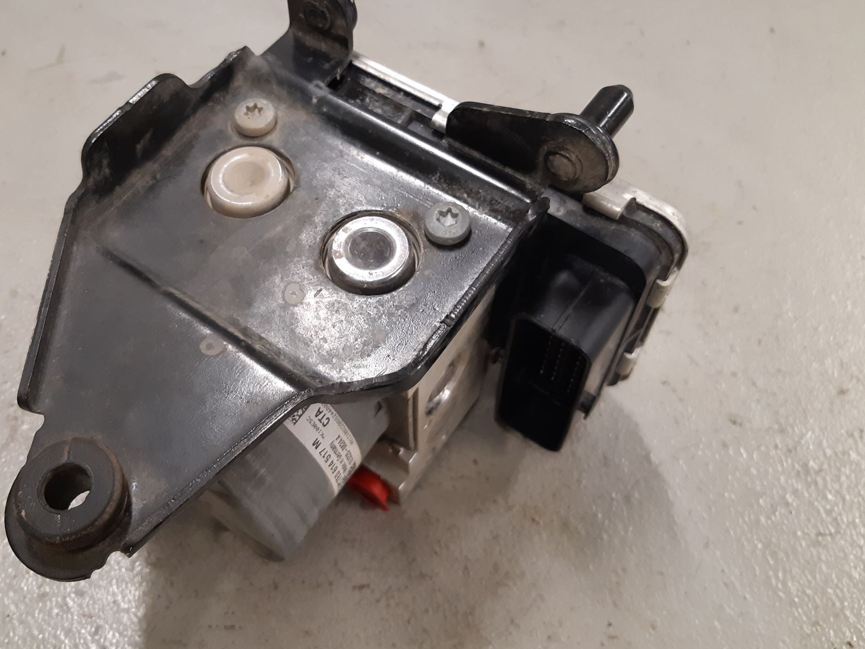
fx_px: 824
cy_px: 267
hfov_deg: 54.8
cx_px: 333
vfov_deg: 42.8
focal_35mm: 33
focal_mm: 3.93
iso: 160
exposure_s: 1/50
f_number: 1.7
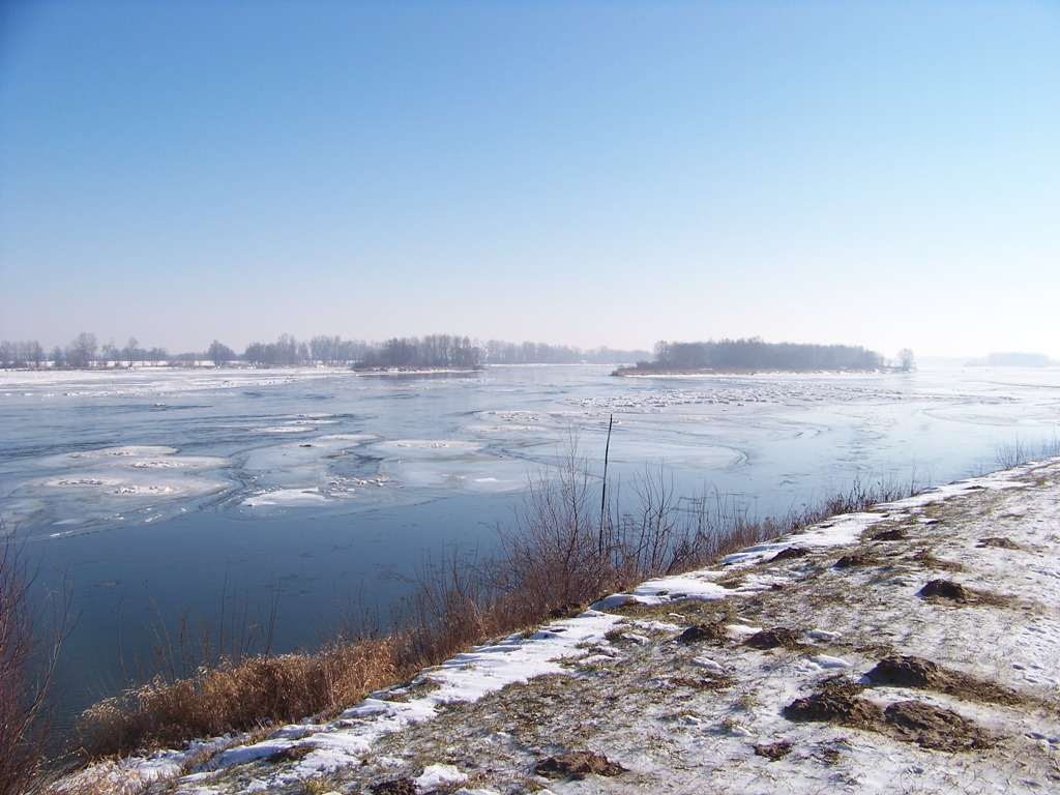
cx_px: 530
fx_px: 1102
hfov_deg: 51.4
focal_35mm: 36
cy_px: 398
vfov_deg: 39.7
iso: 64
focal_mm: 5.85
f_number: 4
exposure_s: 1/640
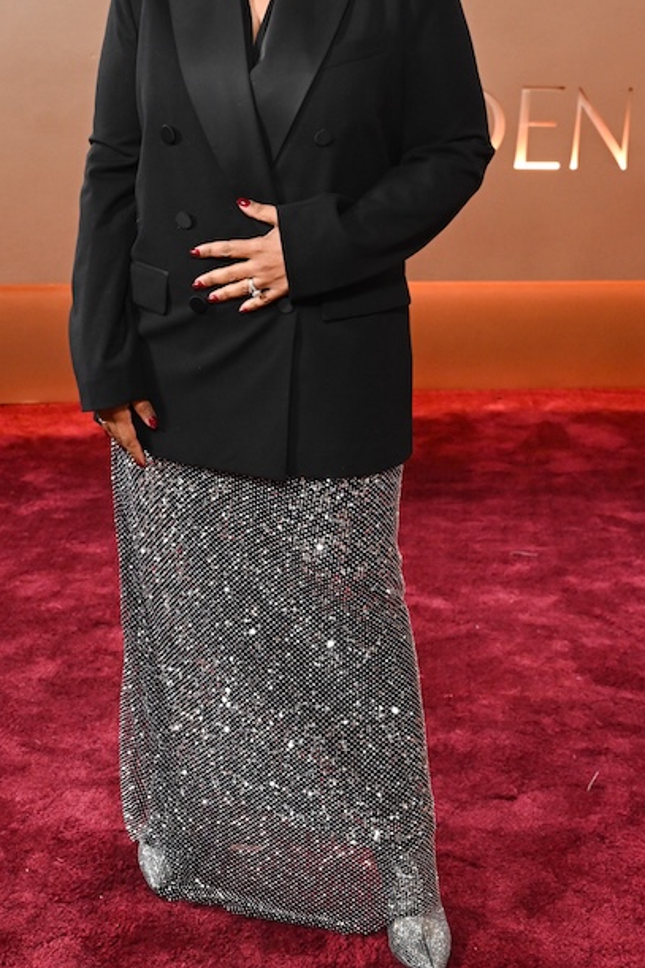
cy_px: 358
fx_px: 1479
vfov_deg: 36.0
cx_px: 273
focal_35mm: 55
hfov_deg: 24.6
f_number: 4.5
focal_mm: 32
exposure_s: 1/200
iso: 2000
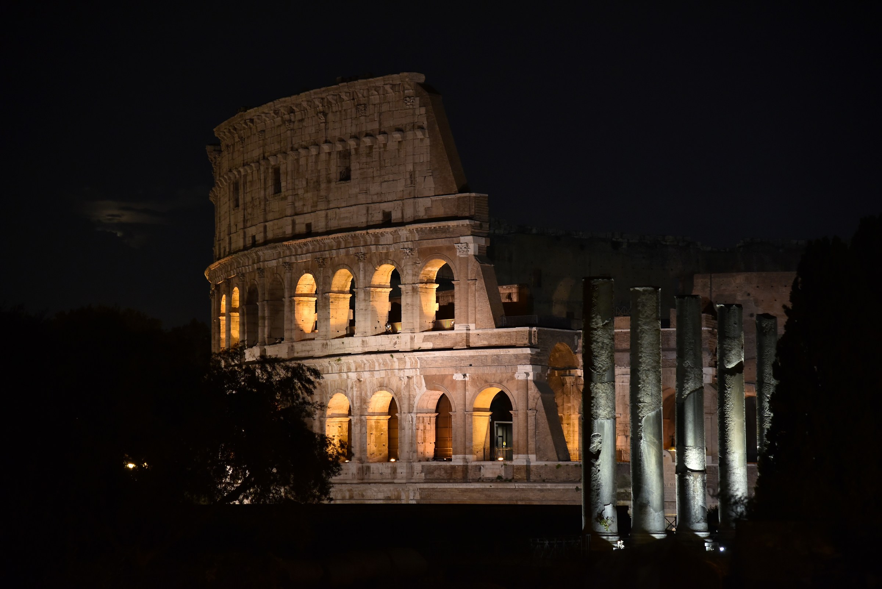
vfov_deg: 13.7
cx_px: 441
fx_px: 2451
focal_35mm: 100
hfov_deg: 20.4
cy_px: 294
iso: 1600
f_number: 4
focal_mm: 100
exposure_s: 1/15
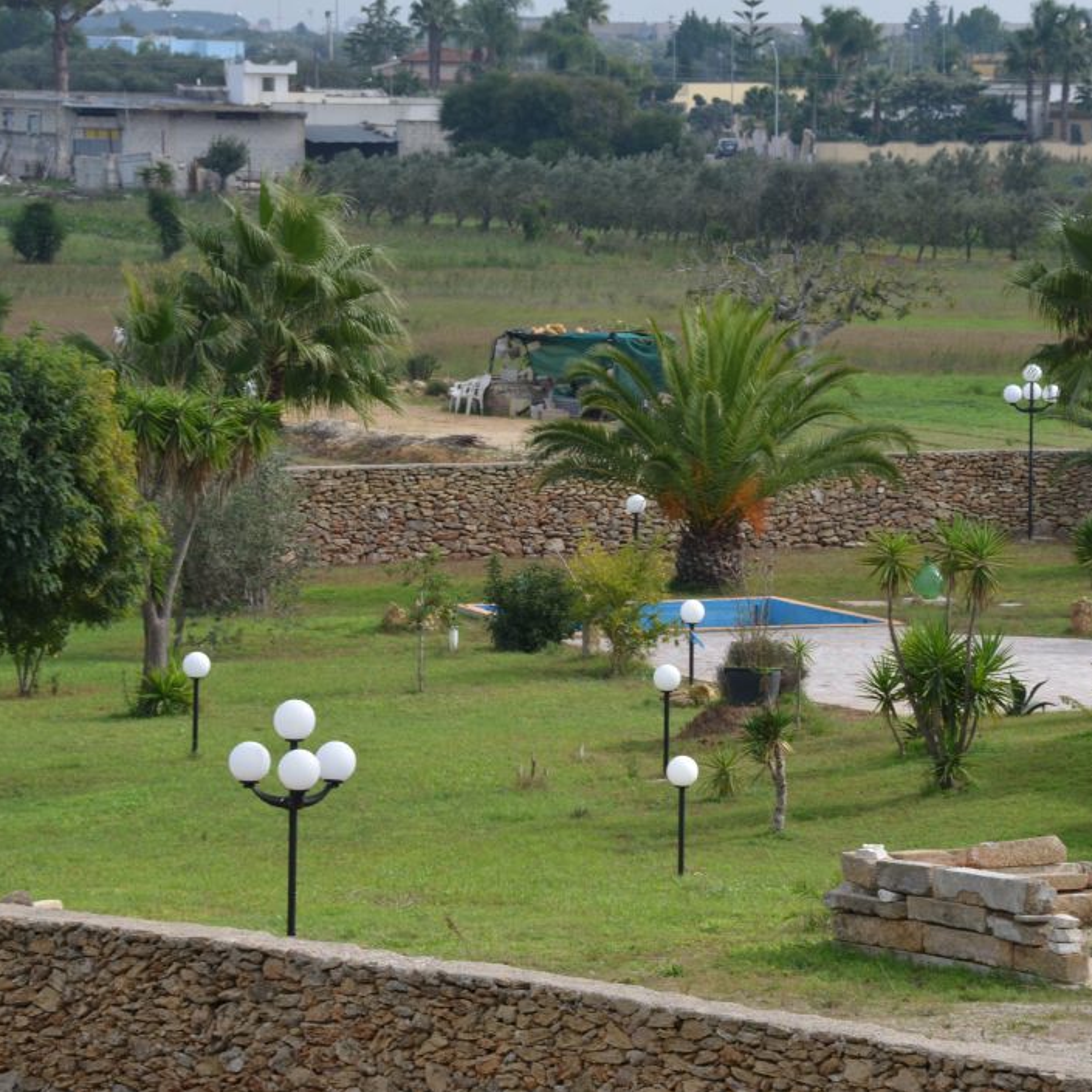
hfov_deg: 8.6
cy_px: 547
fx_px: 7232
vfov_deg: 8.6
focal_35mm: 203
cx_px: 717
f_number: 8
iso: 125
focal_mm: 105
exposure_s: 1/250
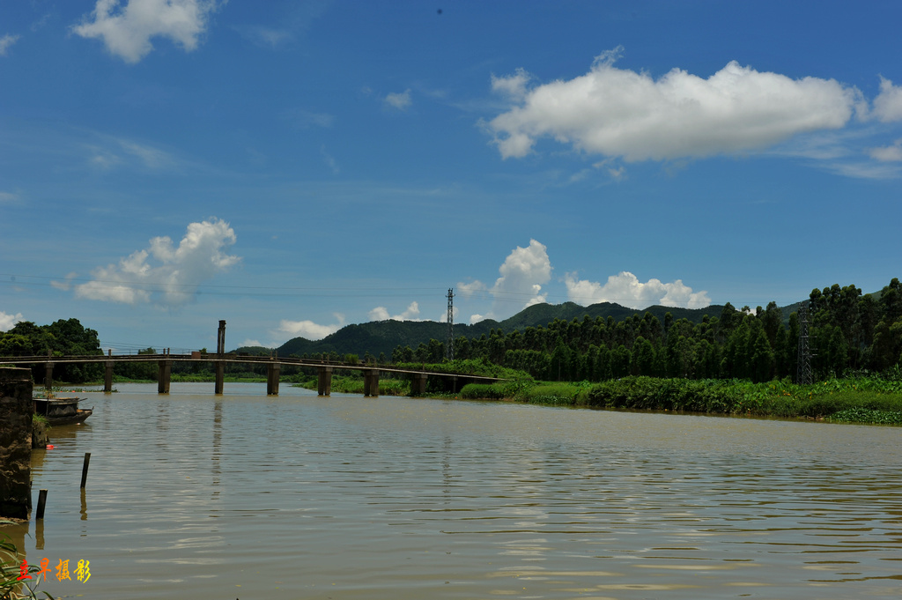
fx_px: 1202
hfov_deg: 41.1
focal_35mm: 48
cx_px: 451
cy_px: 300
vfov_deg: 28.0
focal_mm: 48
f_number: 13
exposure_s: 1/320
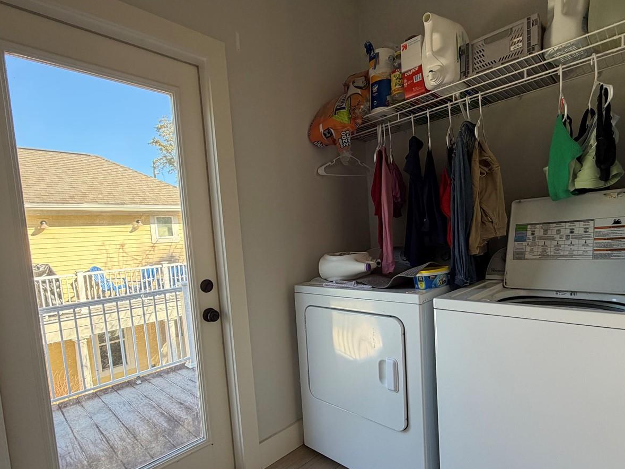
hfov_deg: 84.5
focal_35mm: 19
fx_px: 343
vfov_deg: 68.4
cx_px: 336
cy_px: 264
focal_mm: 2.22
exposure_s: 1/121
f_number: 2.2
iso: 80
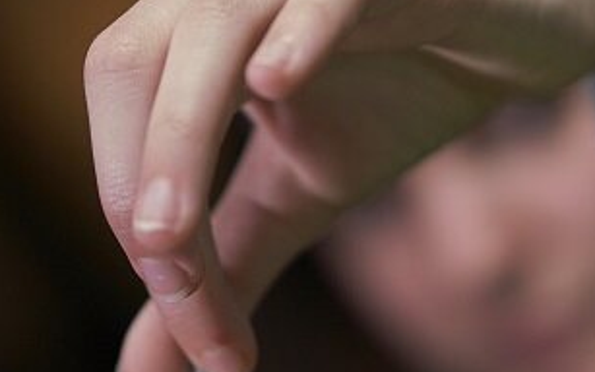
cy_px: 256
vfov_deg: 6.6
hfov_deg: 10.5
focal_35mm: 199
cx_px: 407
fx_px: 3228
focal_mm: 50
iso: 250
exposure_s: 1/125
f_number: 1.4
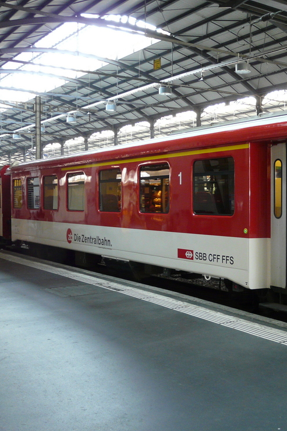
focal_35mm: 45
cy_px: 218
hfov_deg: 28.6
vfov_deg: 43.6
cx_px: 260
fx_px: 538
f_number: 2.8
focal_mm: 5.2
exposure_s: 1/13
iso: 200
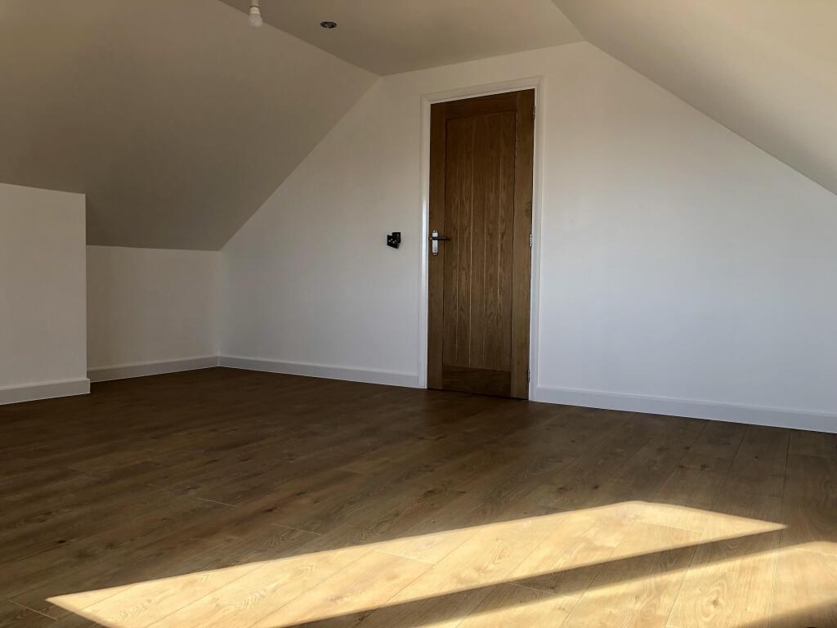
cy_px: 314
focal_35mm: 28
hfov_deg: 63.4
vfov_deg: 49.7
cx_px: 418
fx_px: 677
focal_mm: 3.99
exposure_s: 1/123
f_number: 1.8
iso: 20
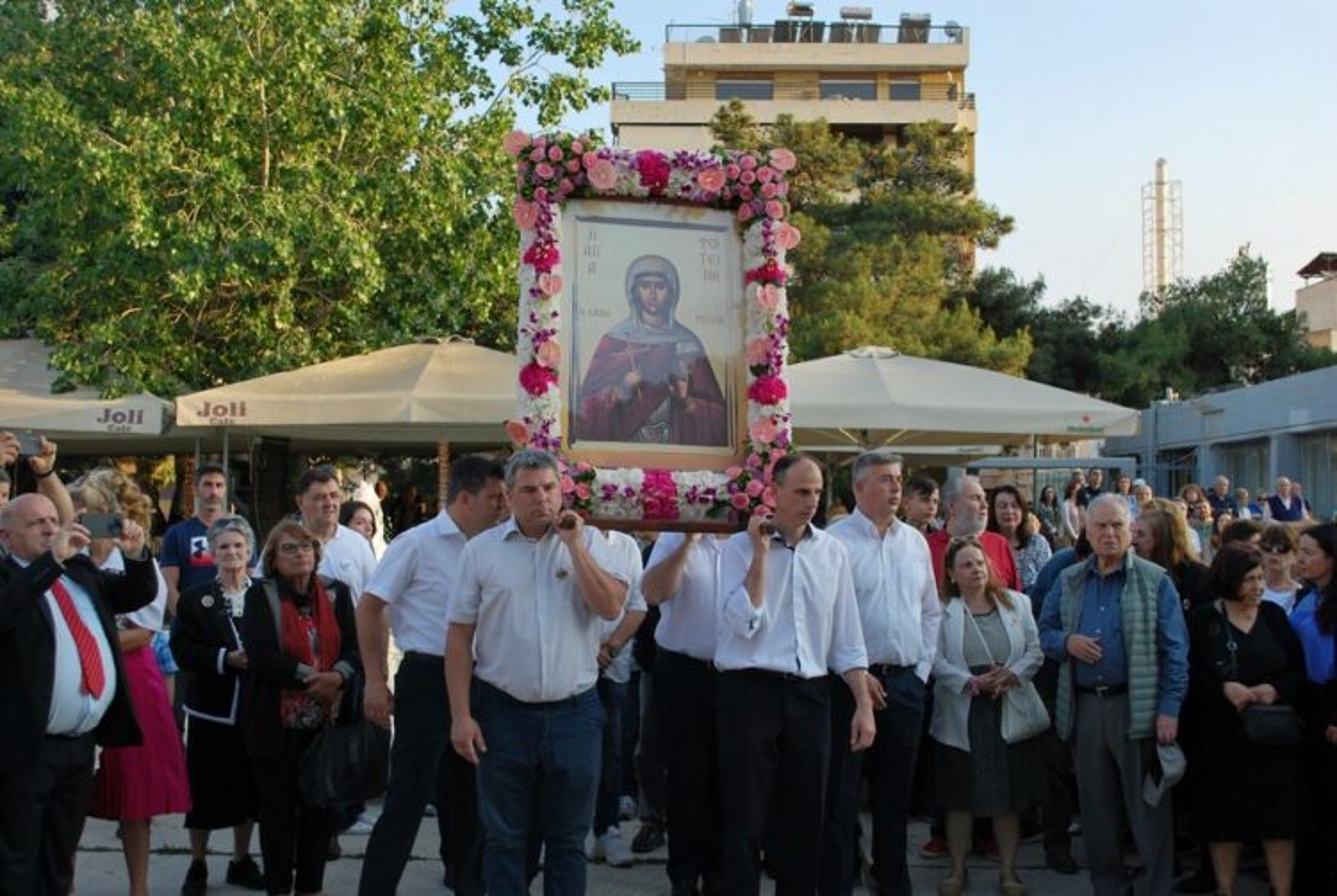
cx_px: 668
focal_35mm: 39
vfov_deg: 34.3
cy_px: 448
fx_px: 1451
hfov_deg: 49.5
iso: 160
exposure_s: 1/125
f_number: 5.6
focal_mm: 26
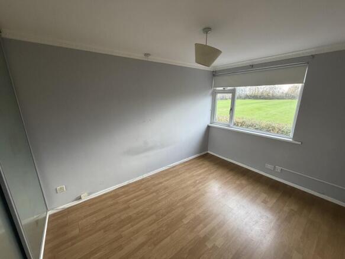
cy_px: 130
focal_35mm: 14
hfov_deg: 102.1
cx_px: 172
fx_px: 140
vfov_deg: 85.7
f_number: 2.2
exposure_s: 1/87
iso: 320
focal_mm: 2.22
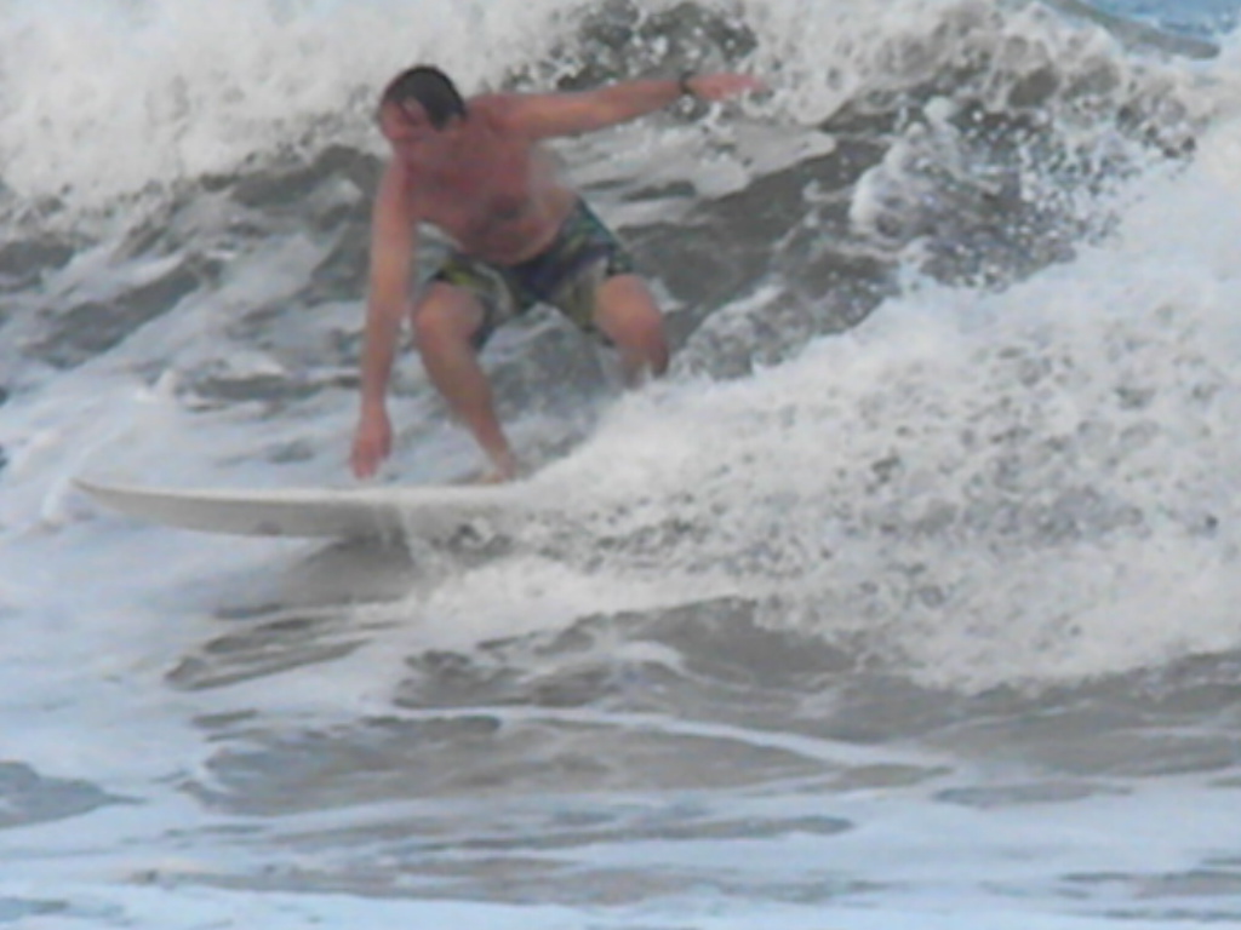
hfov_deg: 7.6
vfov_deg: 5.7
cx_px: 620
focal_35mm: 260
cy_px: 465
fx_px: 9321
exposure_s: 1/169
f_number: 14
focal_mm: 46.2
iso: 640
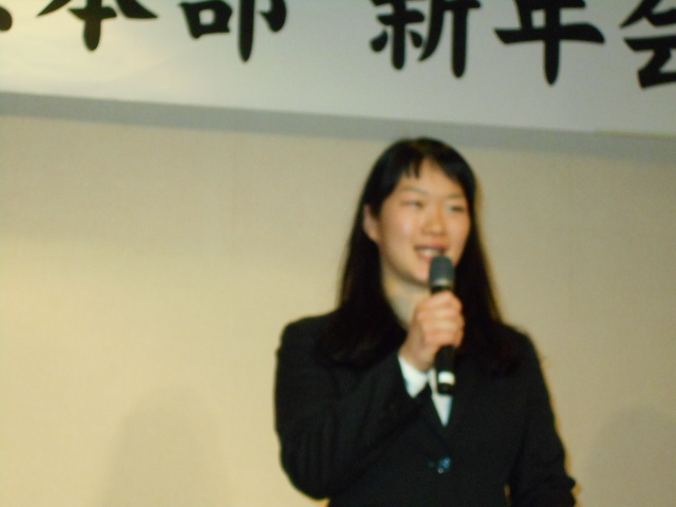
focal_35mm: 98
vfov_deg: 15.1
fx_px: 1914
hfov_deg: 20.0
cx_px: 338
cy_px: 254
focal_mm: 17.6
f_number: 5.5
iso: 900
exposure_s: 1/60
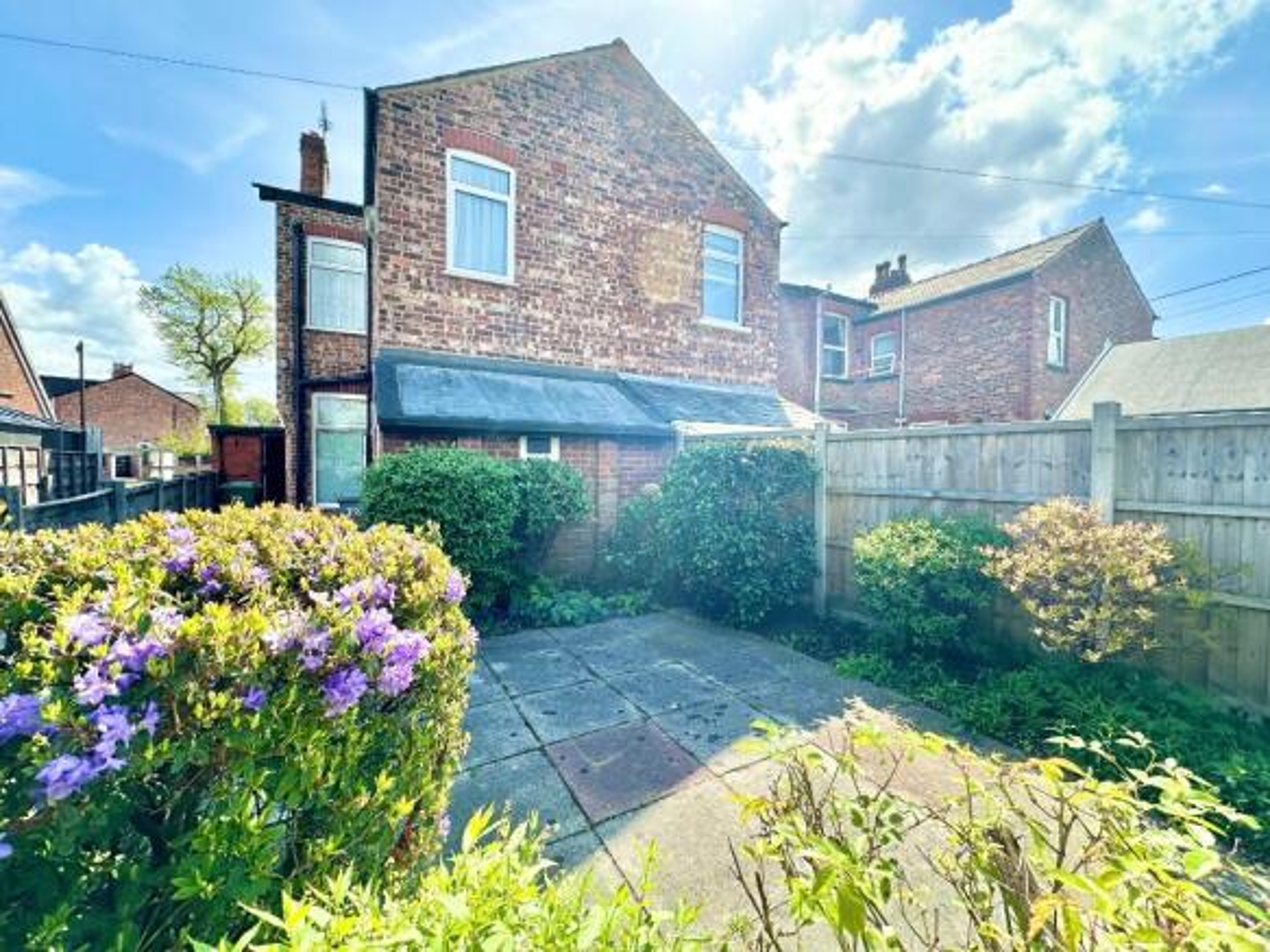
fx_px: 514
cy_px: 476
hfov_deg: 102.1
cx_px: 635
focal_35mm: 14
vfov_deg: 85.7
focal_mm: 2.22
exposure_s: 1/1335
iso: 50
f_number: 2.2
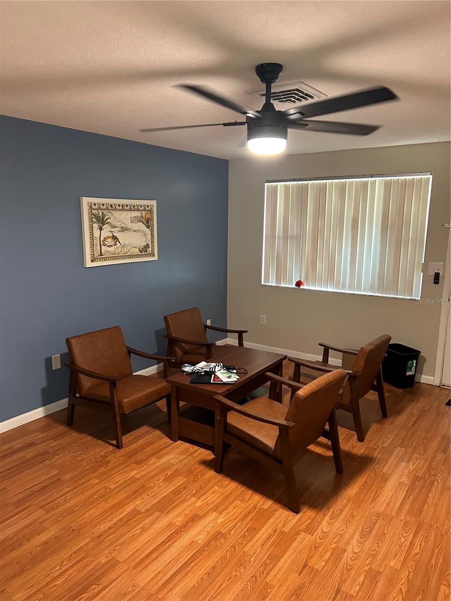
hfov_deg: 53.1
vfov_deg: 67.3
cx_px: 226
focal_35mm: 26
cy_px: 300
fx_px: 452
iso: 500
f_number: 1.5
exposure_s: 1/60
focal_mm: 5.7
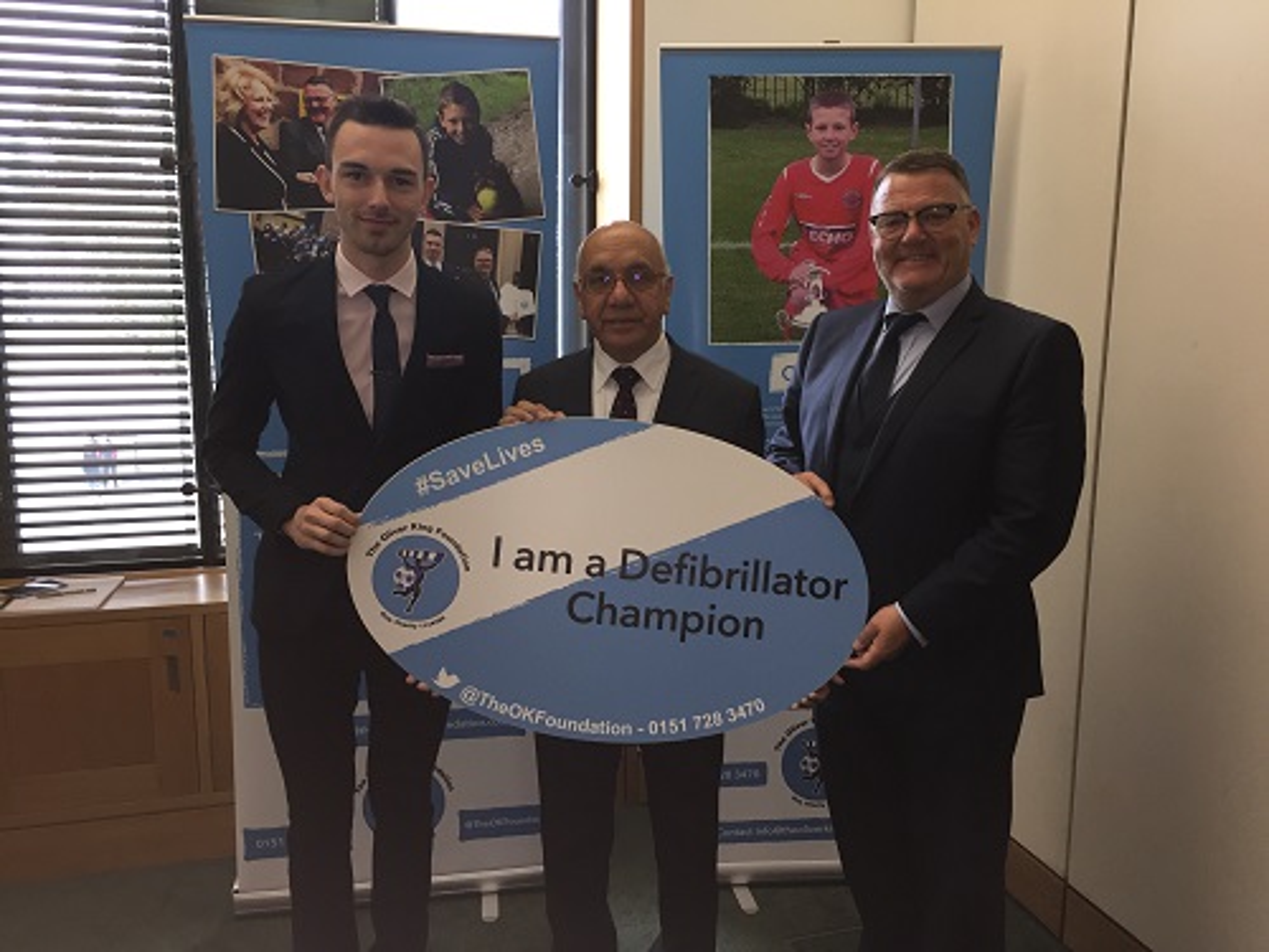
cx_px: 634
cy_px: 476
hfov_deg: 61.7
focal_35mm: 29
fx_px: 1063
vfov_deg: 48.2
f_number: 2.2
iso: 80
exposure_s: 1/33
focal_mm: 4.15
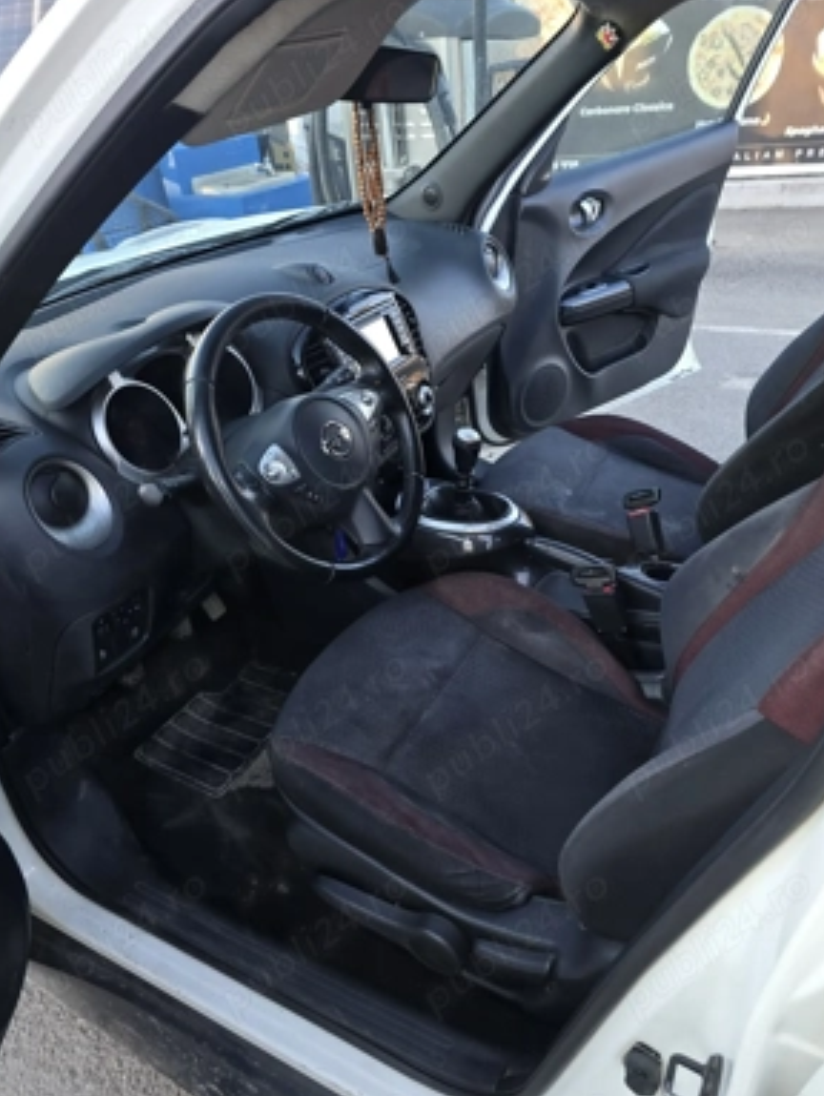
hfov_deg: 56.9
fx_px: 760
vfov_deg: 71.5
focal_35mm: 24
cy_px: 552
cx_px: 415
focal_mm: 6.3
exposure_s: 1/50
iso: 40
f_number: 1.7
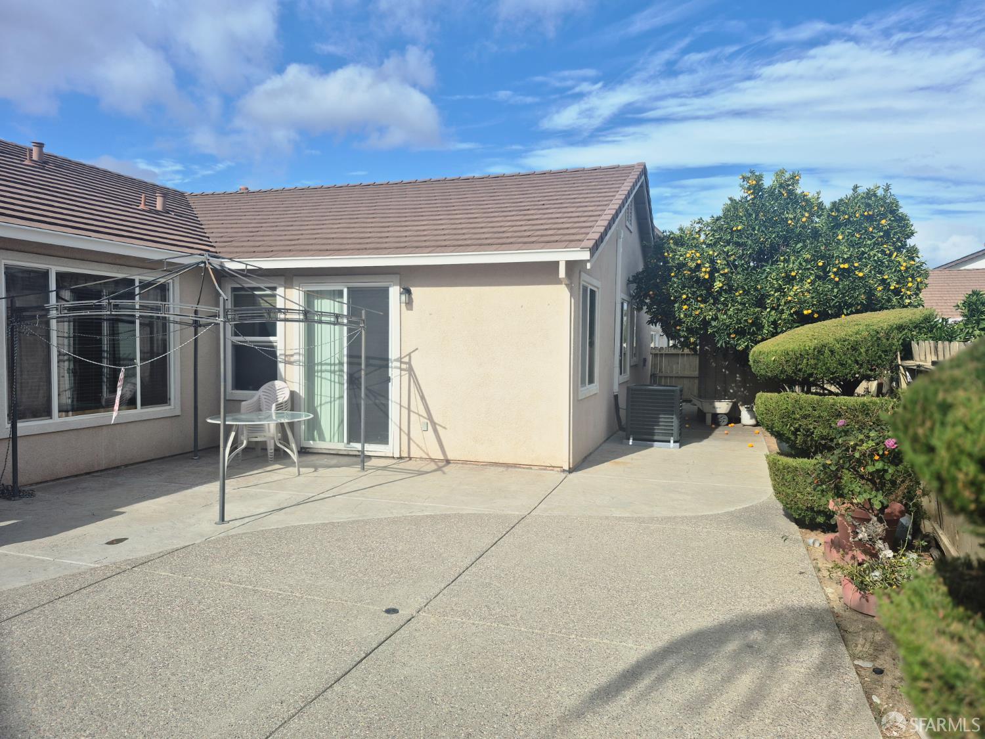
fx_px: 654
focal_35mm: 23
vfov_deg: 58.9
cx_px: 492
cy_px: 370
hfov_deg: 73.9
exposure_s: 1/2776
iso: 25
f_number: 1.8
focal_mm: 5.4
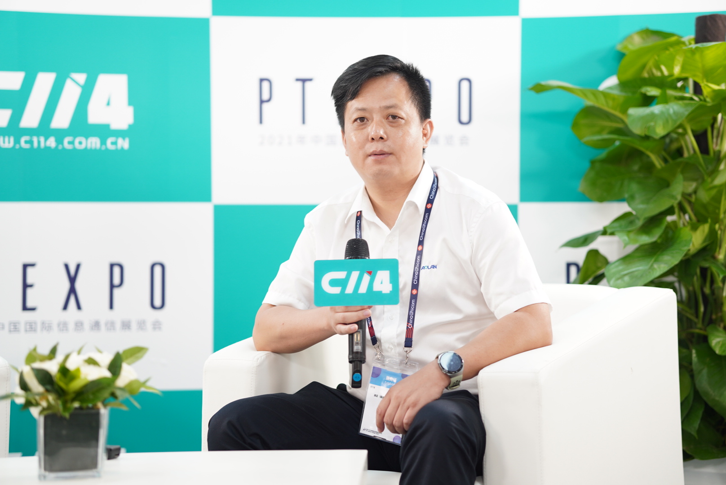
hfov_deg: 24.2
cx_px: 363
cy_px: 242
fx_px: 1695
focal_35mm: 84
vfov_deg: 16.3
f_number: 1.4
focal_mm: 56
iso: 100
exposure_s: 1/100
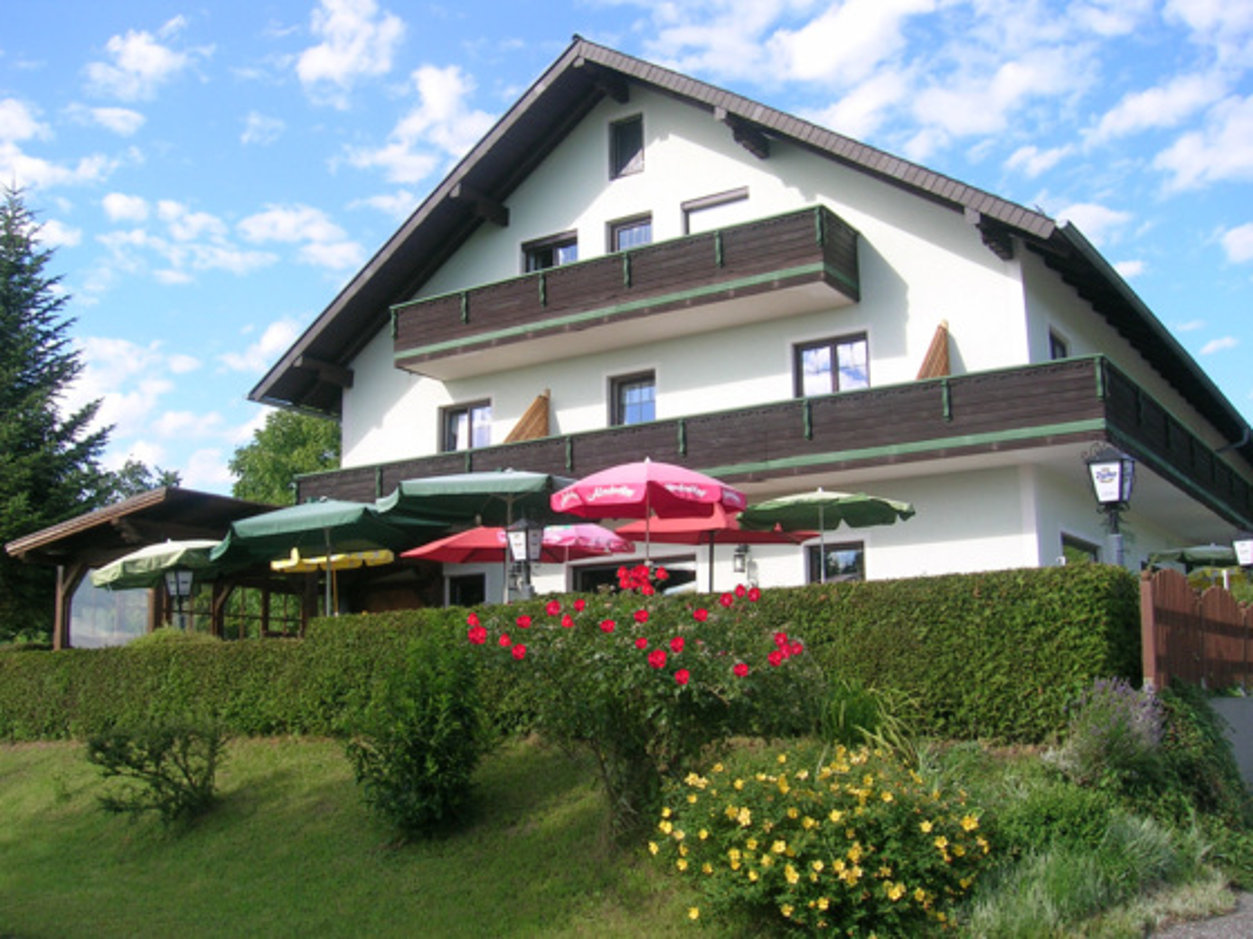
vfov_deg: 40.7
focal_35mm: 35
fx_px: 1267
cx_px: 626
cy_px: 470
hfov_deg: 52.6
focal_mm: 5.4
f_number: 4.8
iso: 50
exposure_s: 1/201
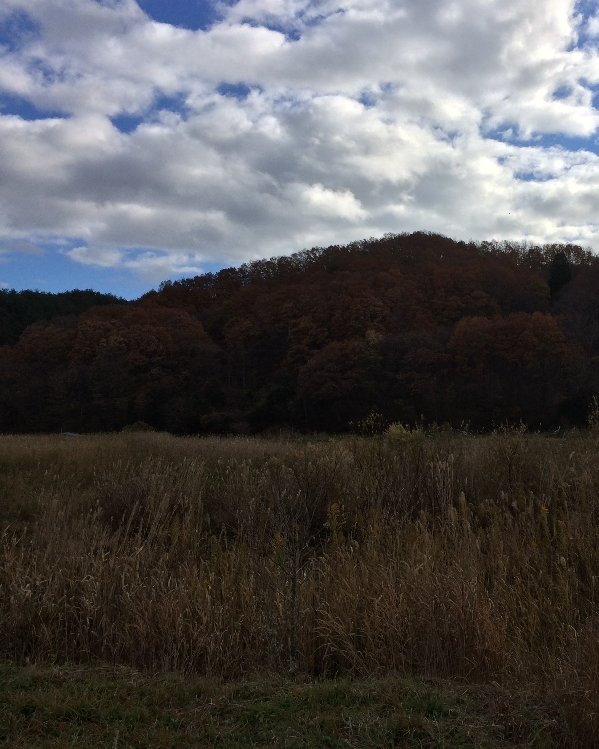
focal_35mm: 38
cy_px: 373
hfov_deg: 37.9
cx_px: 471
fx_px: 842
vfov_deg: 47.9
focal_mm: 4.15
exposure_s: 1/3425
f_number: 2.2
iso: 32
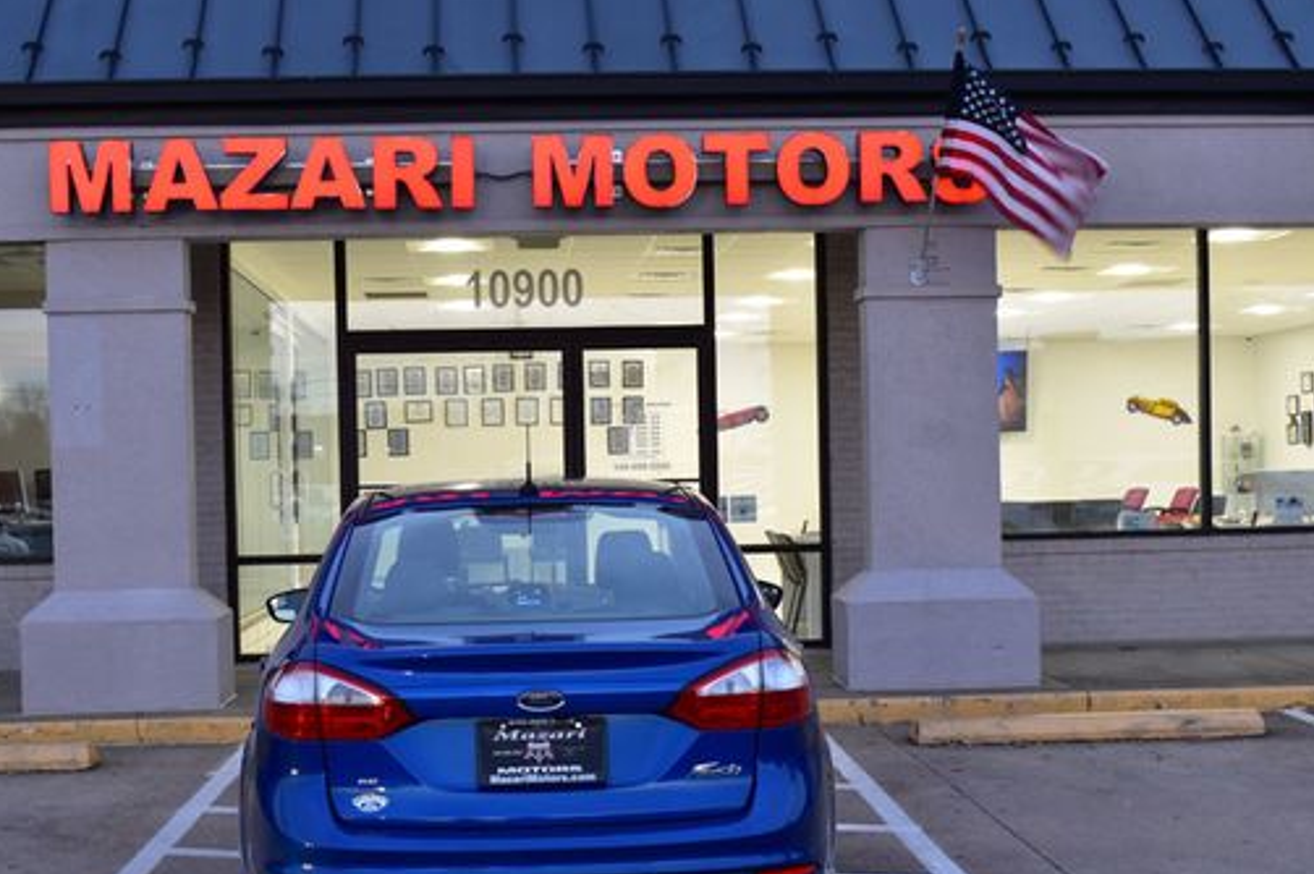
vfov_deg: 26.1
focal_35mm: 52
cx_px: 615
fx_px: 1883
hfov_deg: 38.4
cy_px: 536
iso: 400
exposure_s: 1/20
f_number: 6.3
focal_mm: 27
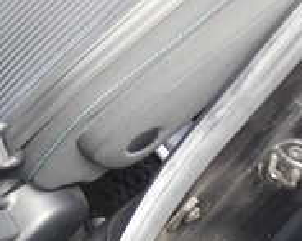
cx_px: -20
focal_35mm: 89
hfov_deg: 20.6
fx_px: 795
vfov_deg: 17.0
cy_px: 26
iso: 200
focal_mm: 5.05
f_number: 2.2
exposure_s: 1/40
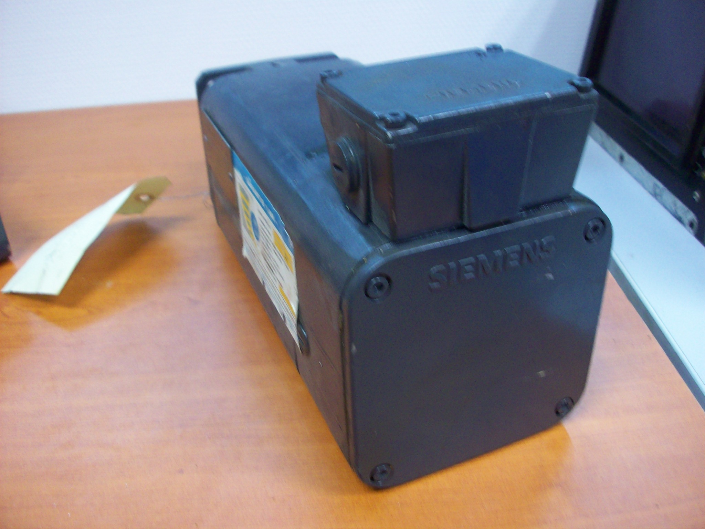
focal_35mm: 34
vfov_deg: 41.8
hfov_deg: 54.0
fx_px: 692
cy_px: 264
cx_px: 352
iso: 160
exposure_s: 1/14
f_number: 2.8
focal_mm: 5.7
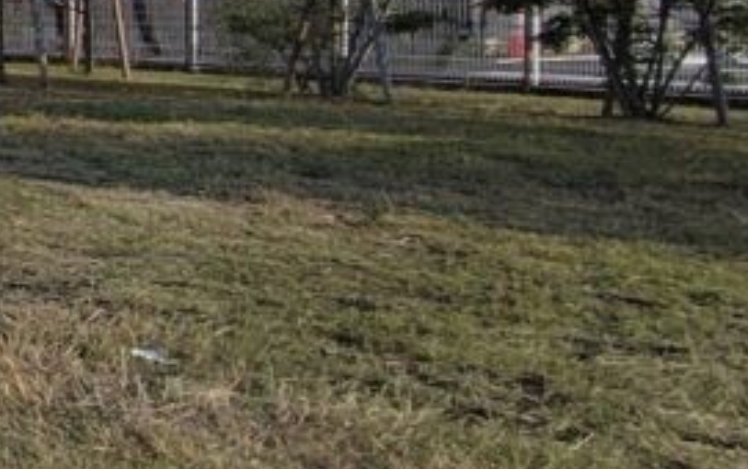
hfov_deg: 16.9
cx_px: -905
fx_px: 1326
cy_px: 6
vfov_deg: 19.5
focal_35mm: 65
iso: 100
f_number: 2.2
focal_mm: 2.16
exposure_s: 1/1301
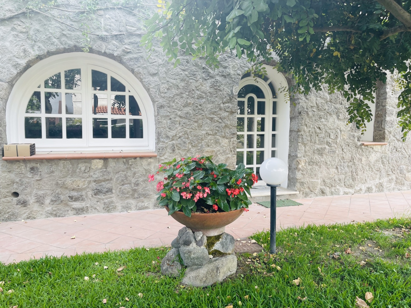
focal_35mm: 26
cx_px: 206
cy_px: 154
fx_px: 309
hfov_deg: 67.3
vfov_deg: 53.0
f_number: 1.6
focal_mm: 5.1
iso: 40
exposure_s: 1/121
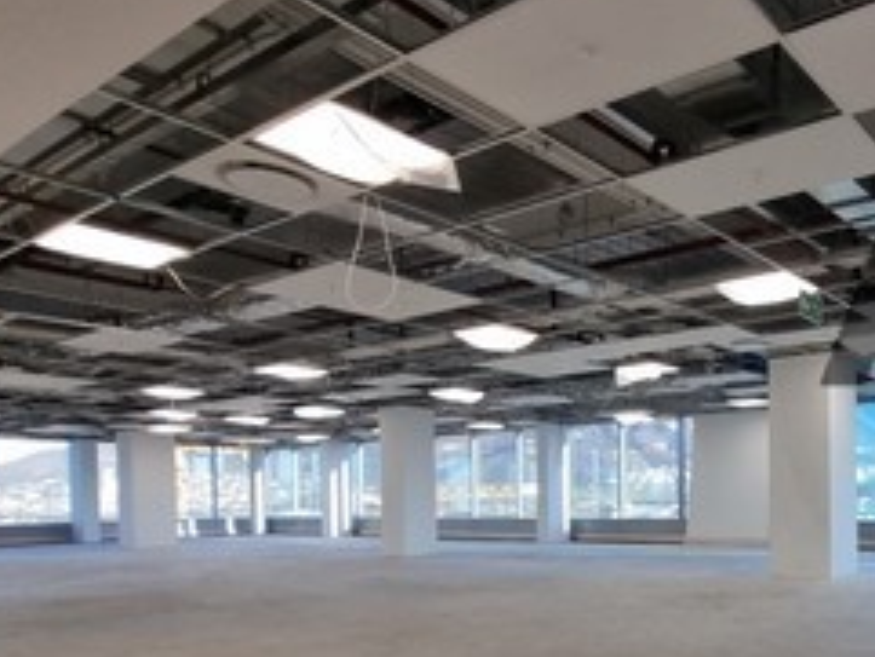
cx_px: 741
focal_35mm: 27
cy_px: 510
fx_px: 683
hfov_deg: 58.5
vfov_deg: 48.9
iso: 80
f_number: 2.2
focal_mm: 2.2
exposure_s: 1/100
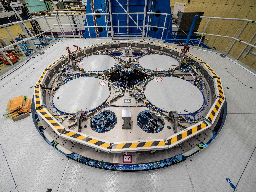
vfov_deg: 85.7
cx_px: 128
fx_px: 104
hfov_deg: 102.1
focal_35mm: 14
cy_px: 96
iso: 800
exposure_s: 1/100
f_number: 4.5
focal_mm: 7
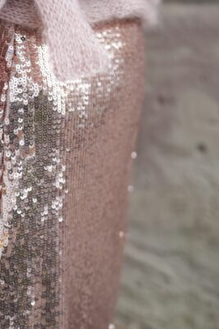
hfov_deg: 14.3
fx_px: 848
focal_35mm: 93
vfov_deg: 21.3
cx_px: -46
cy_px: 13
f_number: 2
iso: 100
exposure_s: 1/1250
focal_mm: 37
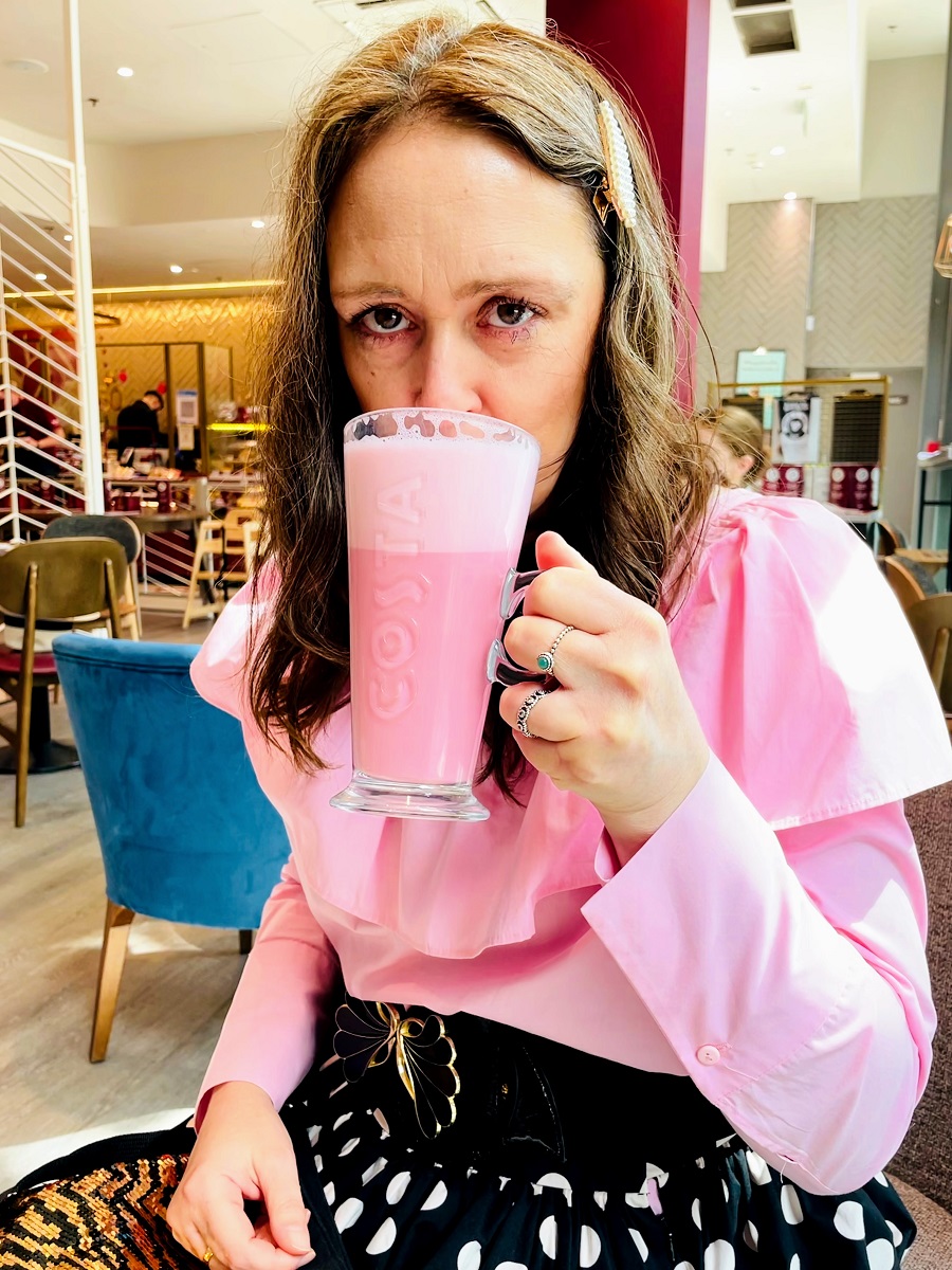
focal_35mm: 26
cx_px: 476
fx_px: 953
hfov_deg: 53.1
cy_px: 635
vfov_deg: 67.3
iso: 50
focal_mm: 4.2
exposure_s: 1/100
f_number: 1.6
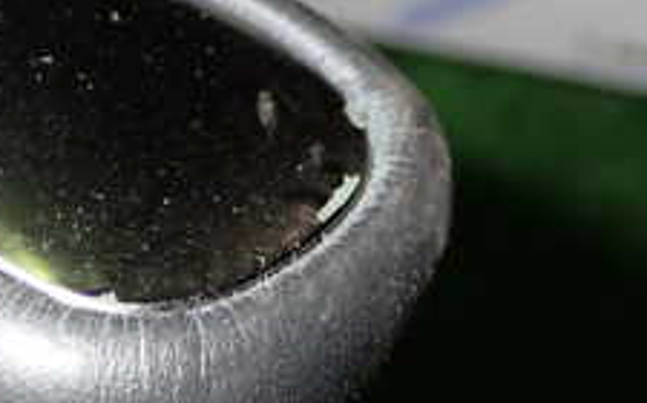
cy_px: 299
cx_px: -9
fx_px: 2342
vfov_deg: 9.8
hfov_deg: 15.4
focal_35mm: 133
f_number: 9
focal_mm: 8.4
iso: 640
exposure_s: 1/50
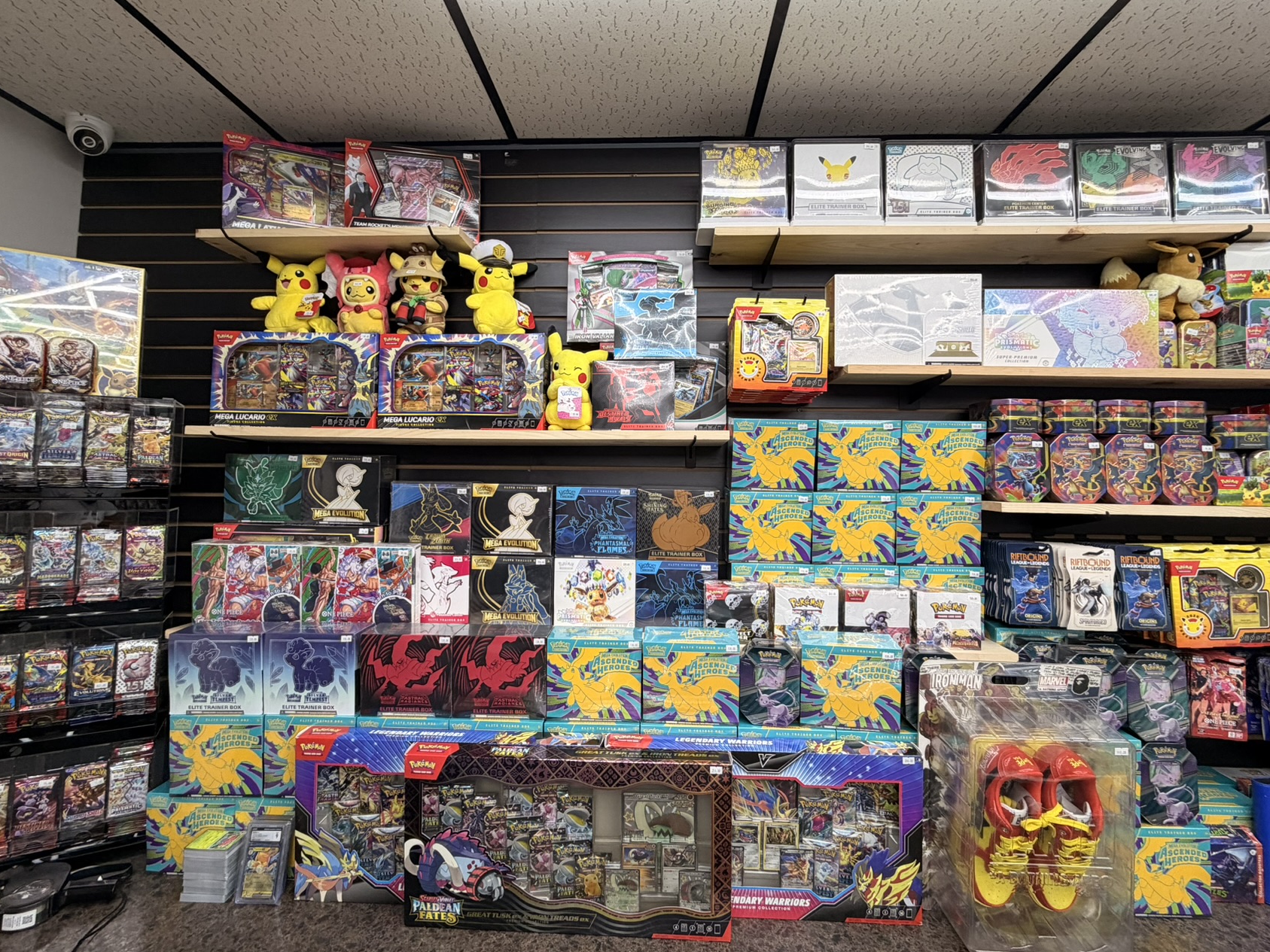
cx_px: 644
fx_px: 624
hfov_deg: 91.0
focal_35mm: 17
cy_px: 446
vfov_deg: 74.6
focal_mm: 2.22
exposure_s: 1/121
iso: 160
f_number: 2.2
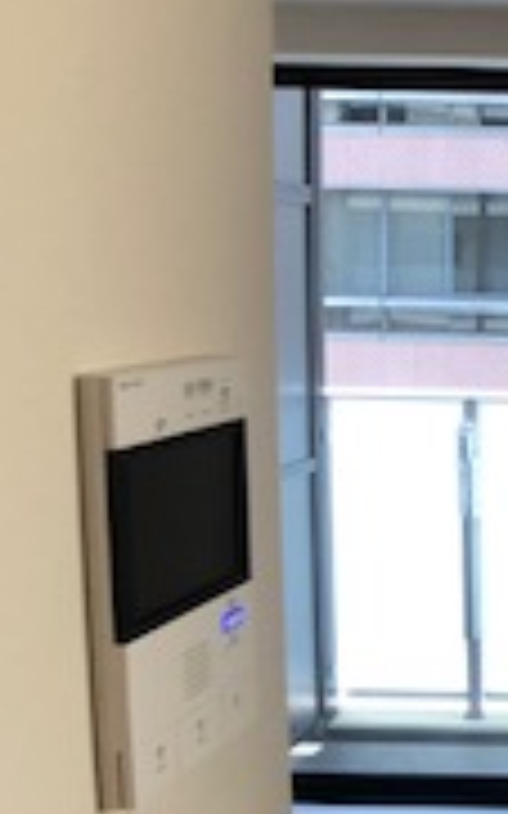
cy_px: 486
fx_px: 2328
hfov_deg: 11.4
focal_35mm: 105
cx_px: 958
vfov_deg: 19.8
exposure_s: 1/50
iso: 25
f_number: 1.8
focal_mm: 3.99
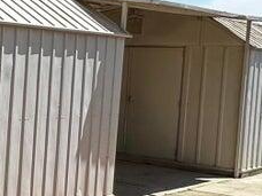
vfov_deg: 17.6
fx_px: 636
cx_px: -321
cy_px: 86
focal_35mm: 84
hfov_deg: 15.7
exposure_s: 1/1195
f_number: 2.2
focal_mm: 2.22
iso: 40
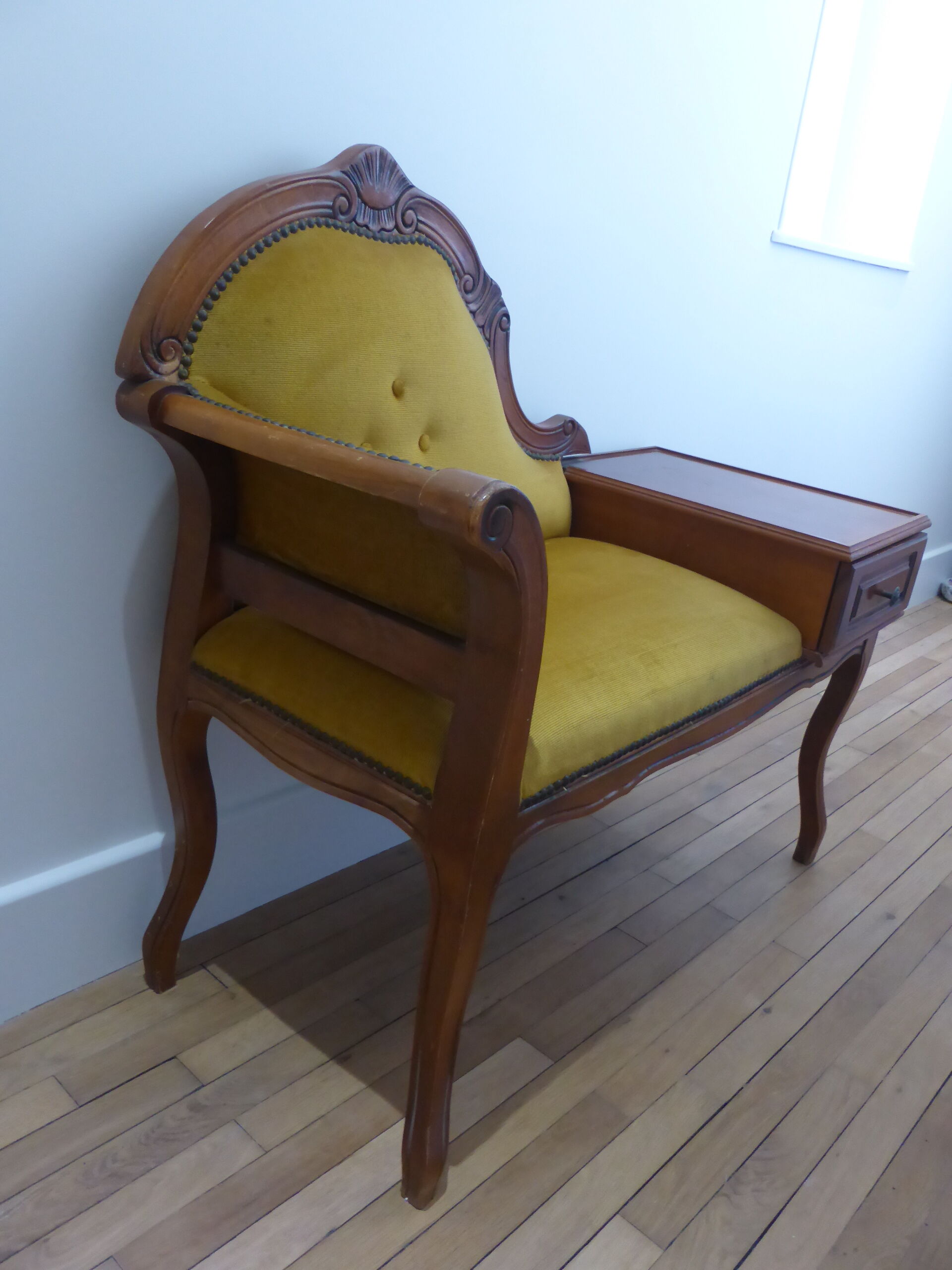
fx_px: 1027
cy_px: 635
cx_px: 476
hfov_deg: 49.7
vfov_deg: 63.4
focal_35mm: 28
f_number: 3.4
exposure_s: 1/15
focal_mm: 4.8
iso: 400
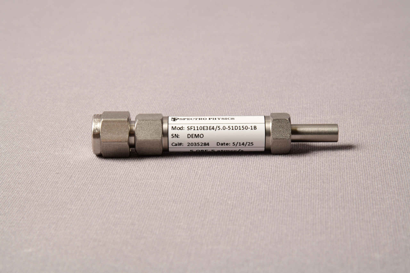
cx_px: 205
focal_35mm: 120
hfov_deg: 17.1
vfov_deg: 11.4
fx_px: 1366
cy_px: 136
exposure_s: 1/250
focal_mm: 120
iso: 800
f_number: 22
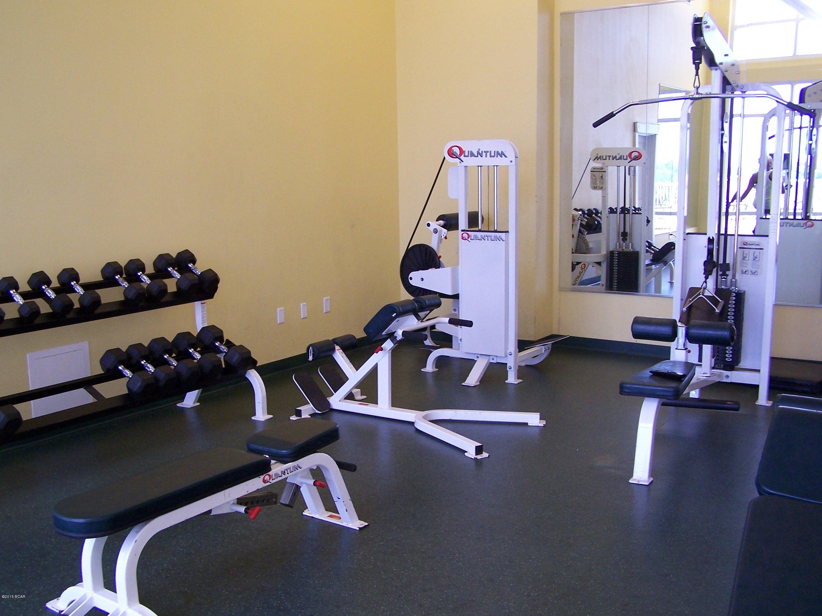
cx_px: 411
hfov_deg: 49.0
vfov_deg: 37.7
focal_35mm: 38
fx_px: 902
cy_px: 308
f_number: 2.8
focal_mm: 6.3
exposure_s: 1/25
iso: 140
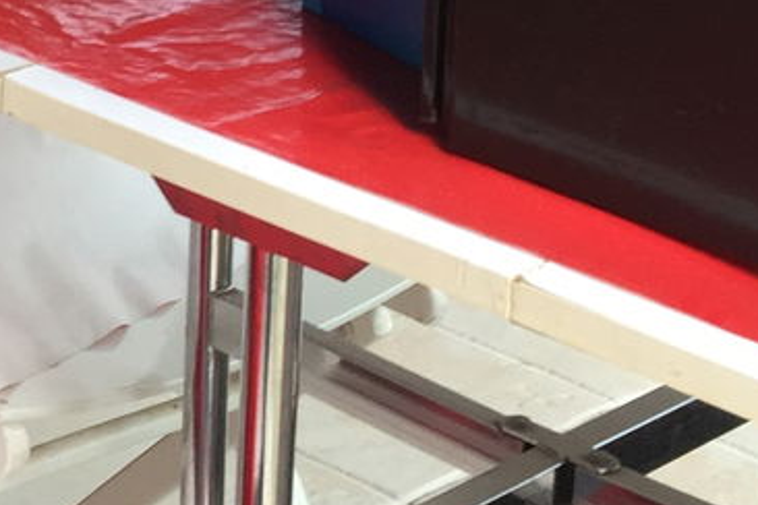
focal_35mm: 132
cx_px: -439
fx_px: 2779
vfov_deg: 9.6
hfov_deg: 14.3
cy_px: -532
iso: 40
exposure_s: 1/60
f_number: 2.2
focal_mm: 4.15
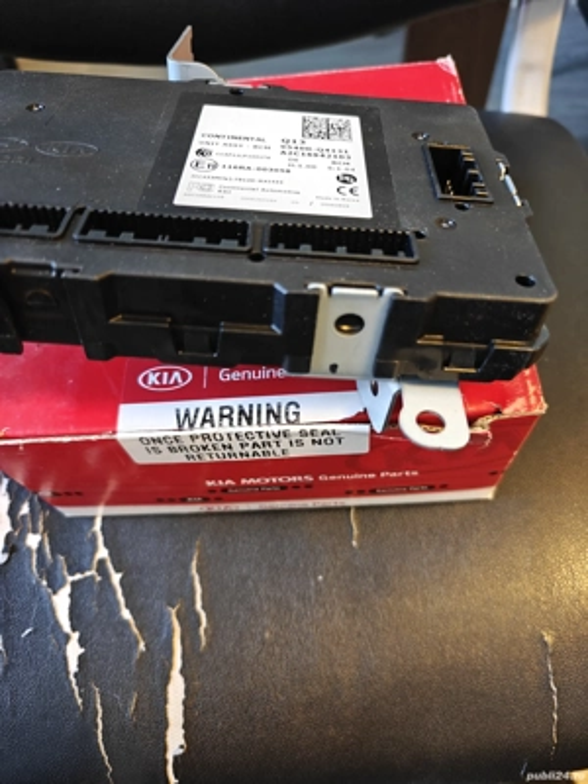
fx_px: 521
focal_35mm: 23
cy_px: 392
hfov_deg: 58.9
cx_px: 294
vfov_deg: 73.9
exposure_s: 1/33
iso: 1600
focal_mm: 6.06
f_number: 1.69
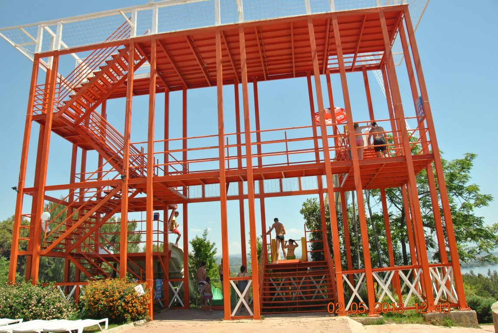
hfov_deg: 67.3
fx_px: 374
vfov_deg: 48.1
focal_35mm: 27
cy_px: 166
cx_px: 249
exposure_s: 1/200
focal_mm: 18
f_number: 7.1
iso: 100
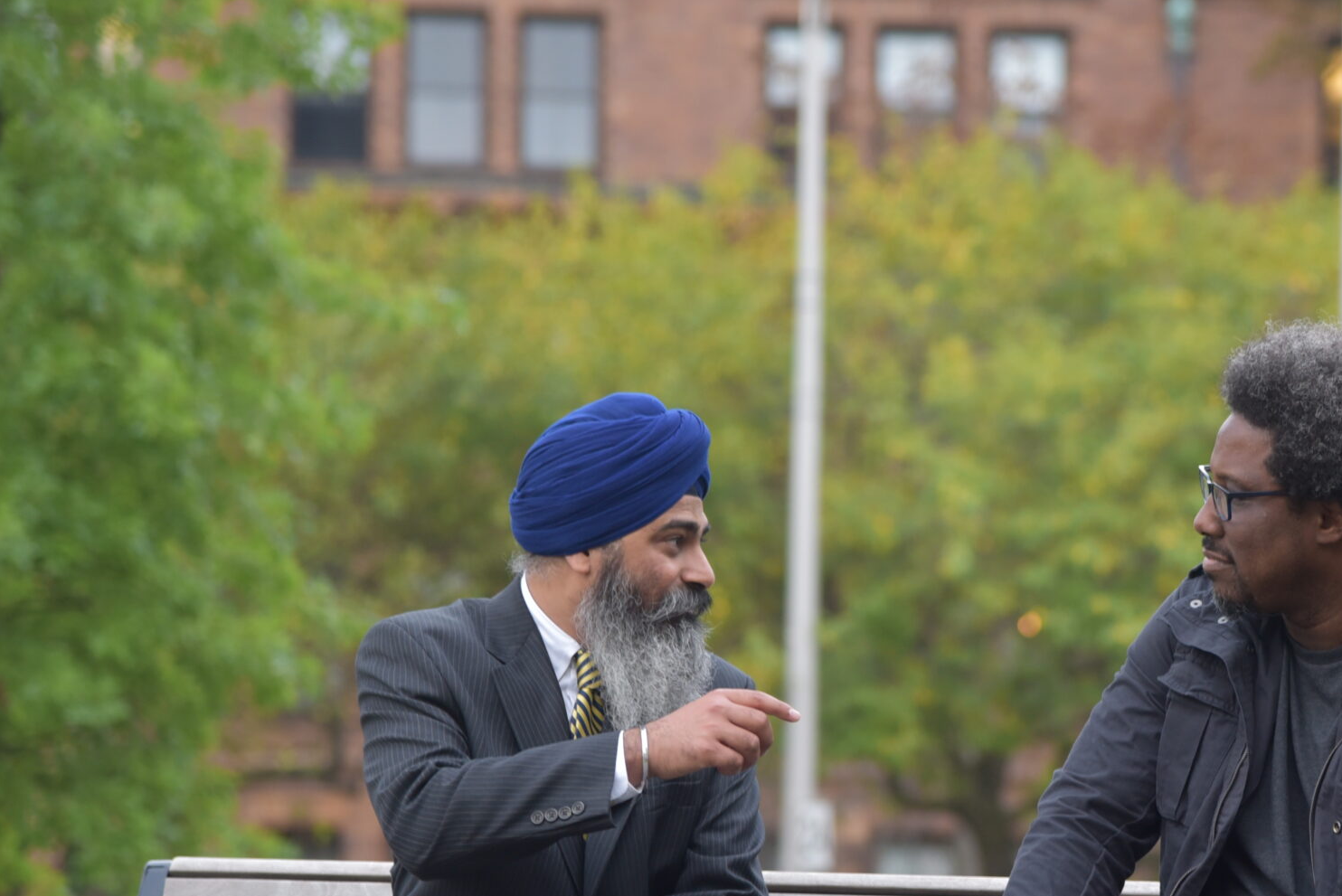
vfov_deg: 6.6
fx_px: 7720
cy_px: 590
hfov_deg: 9.9
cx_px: 997
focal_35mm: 207
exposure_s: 1/60
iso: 800
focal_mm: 120
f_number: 4
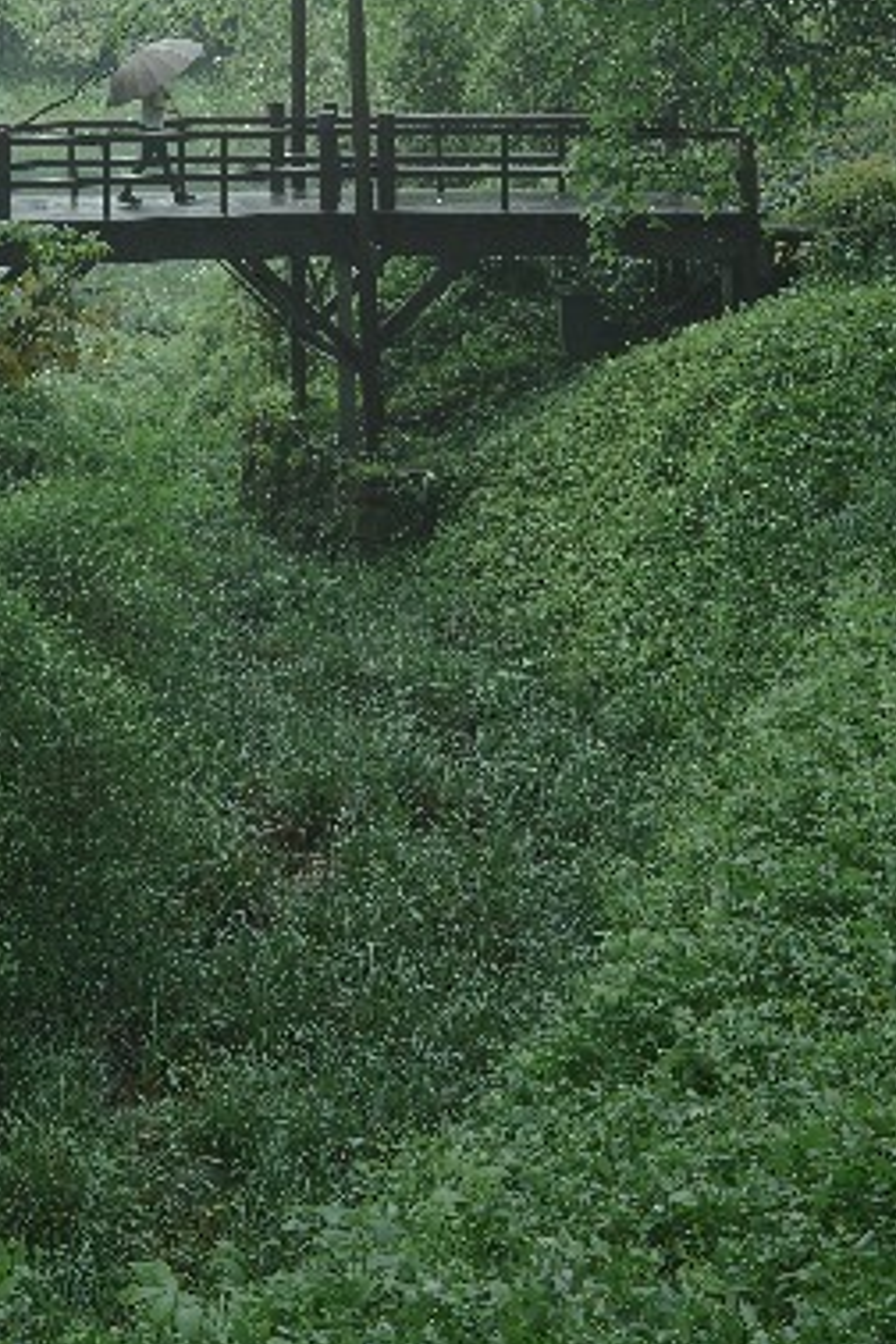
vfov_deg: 30.7
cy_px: -302
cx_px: 21
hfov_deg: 24.1
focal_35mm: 54
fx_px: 2016
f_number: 8
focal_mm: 17
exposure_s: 1/40
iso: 100
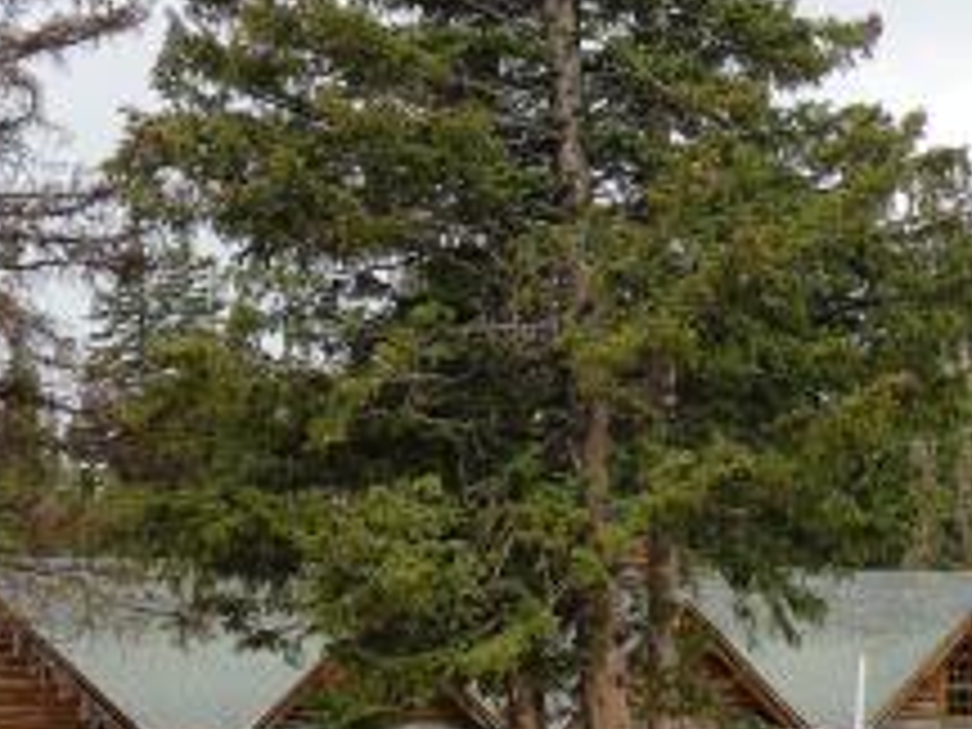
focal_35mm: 87
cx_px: 576
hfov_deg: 22.5
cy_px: 382
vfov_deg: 17.0
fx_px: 2443
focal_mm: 7.4
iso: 64
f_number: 4.5
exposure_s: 1/126
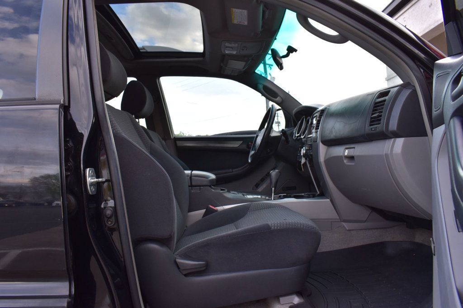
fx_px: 347
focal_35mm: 27
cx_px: 232
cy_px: 154
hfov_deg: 67.4
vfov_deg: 47.9
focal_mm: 18
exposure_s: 1/80
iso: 400
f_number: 8
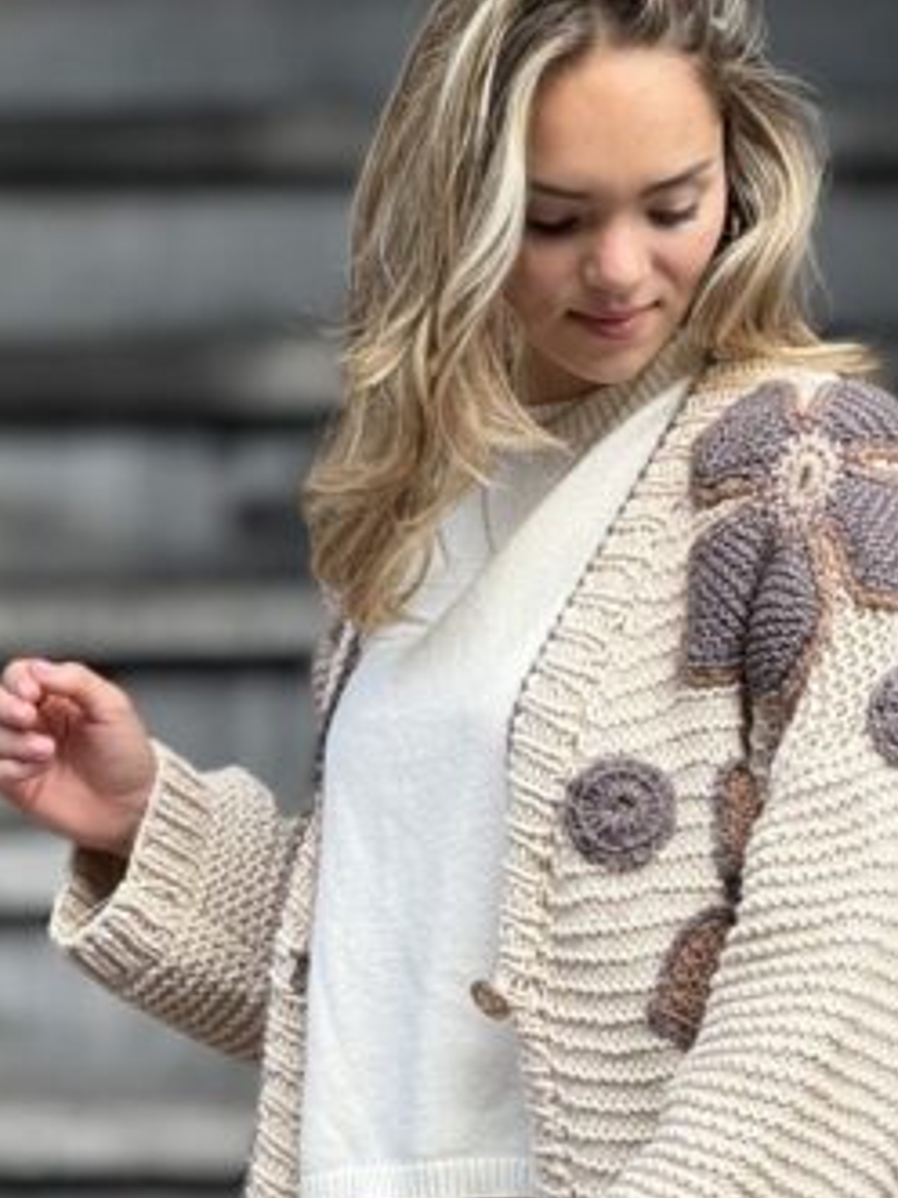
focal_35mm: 290
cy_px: 1274
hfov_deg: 5.1
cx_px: 442
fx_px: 10037
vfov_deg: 6.8
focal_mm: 15.66
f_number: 2.8
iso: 64
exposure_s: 1/341
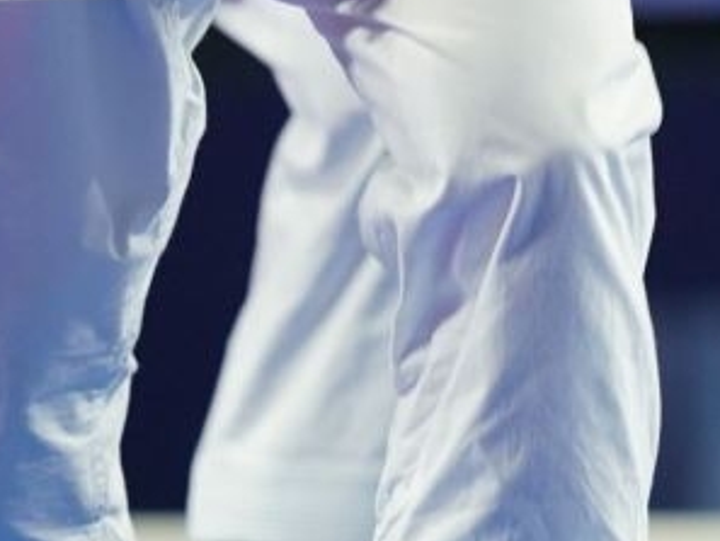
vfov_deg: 0.6
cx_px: 1377
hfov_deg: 0.9
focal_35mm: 2327
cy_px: -718
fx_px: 48420
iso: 800
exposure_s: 1/320
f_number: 2.8
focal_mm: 400
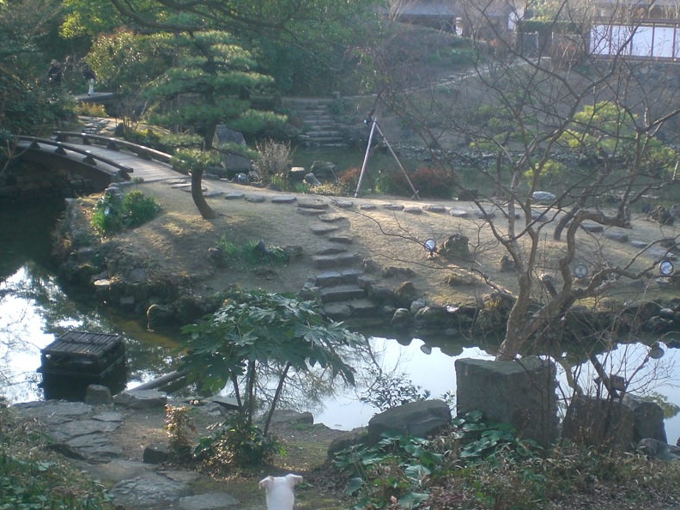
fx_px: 943
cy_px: 305
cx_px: 390
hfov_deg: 39.6
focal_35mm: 48
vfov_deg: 30.2
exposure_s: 1/80
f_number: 3.1
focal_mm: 6.3
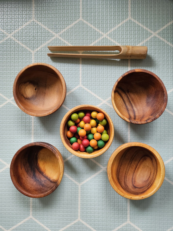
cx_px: 86
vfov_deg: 73.9
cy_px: 116
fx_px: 153
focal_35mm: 23
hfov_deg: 58.9
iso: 200
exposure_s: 1/100
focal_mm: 5.4
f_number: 1.8
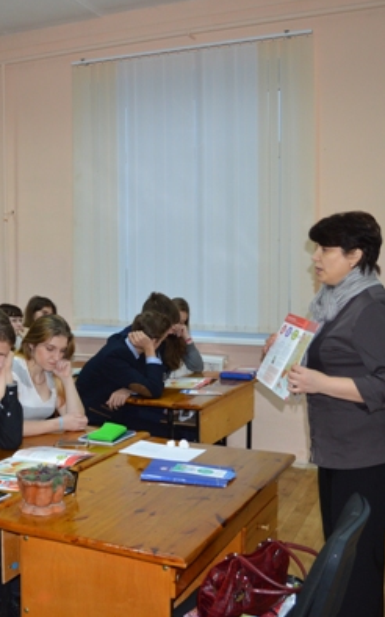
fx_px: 706
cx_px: 64
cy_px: 305
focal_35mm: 42
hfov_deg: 29.6
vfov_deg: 47.2
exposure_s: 1/60
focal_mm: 18
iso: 450
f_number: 3.5
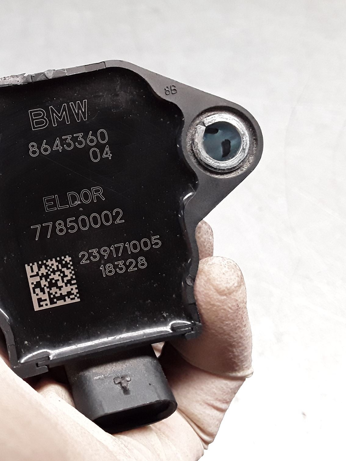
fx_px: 506
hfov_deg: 35.5
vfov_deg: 49.0
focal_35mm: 38
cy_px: 229
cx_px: 34
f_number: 1.9
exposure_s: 1/100
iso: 100
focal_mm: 2.91
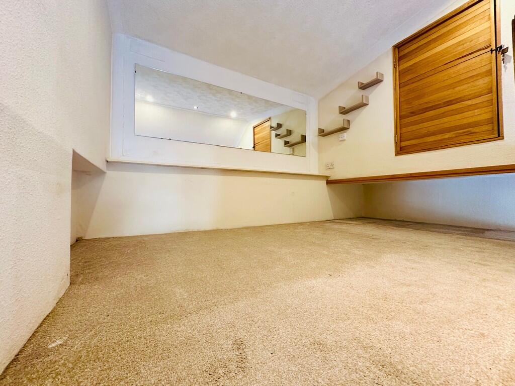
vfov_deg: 85.7
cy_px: 193
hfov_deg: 102.1
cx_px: 258
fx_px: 208
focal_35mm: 14
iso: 250
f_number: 2.2
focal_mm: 2.22
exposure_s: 1/50
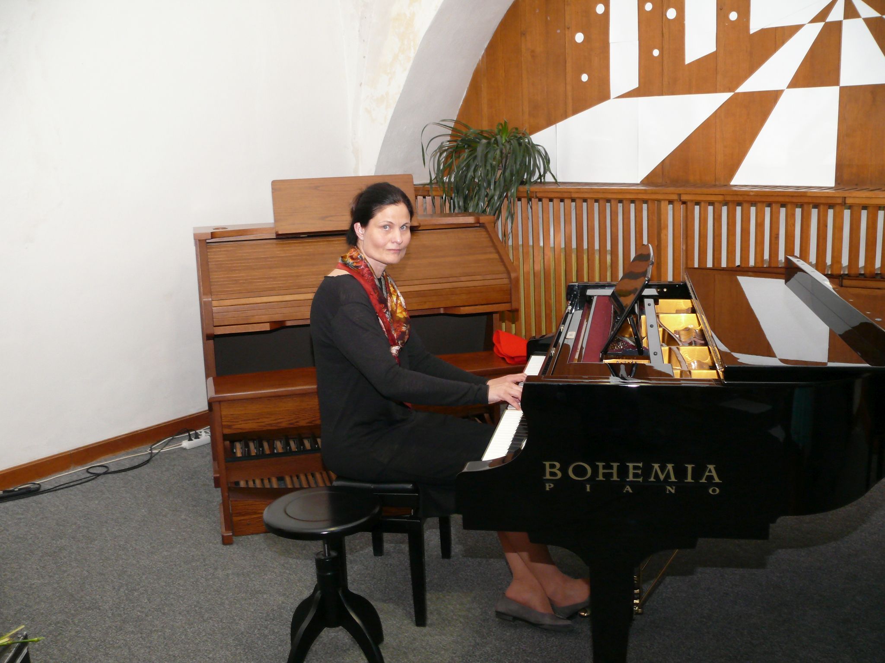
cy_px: 332
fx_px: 895
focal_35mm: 35
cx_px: 442
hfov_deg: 52.6
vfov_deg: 40.7
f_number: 2.8
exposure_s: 1/15
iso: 200
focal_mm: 7.4
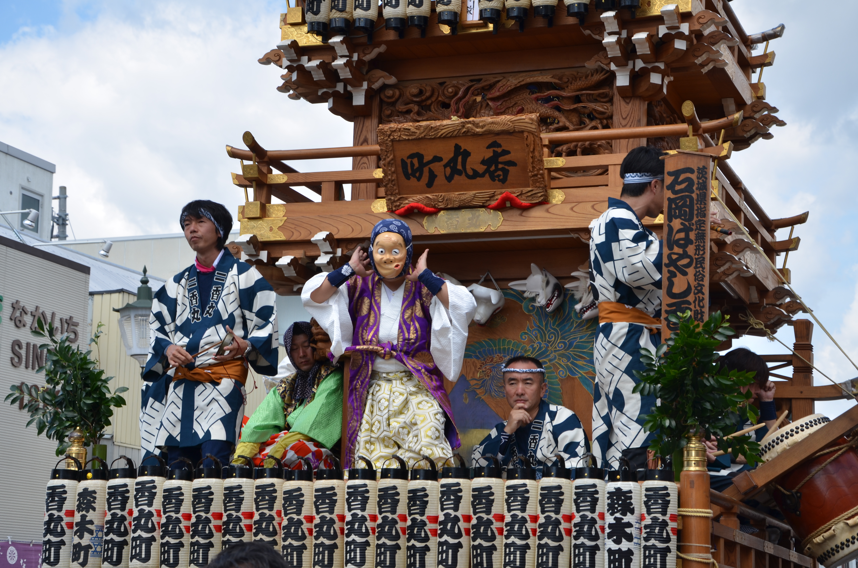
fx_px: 1784
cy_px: 284
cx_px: 429
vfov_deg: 18.1
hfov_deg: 27.0
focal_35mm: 75
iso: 125
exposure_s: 1/250
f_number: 8
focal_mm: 50
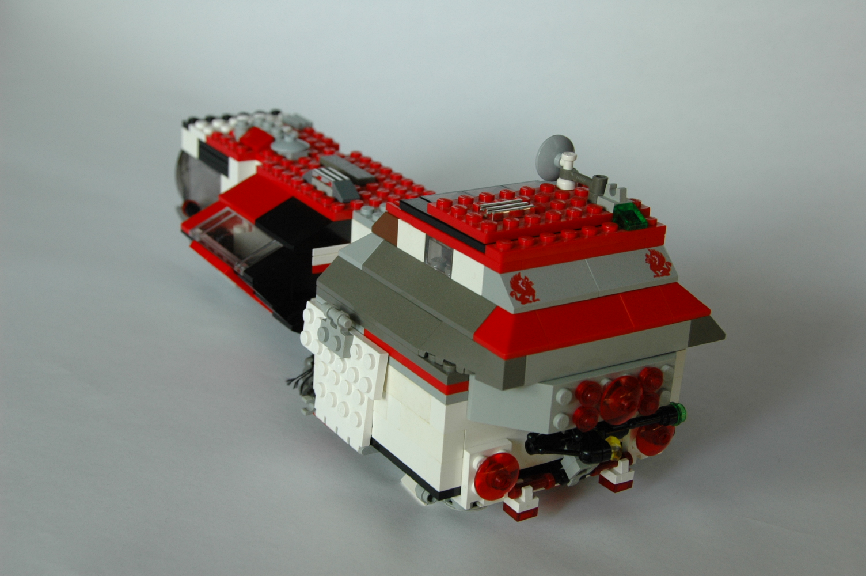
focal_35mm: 57
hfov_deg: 35.1
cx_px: 433
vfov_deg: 23.7
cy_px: 288
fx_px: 1370
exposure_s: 1/20
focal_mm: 38
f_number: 8
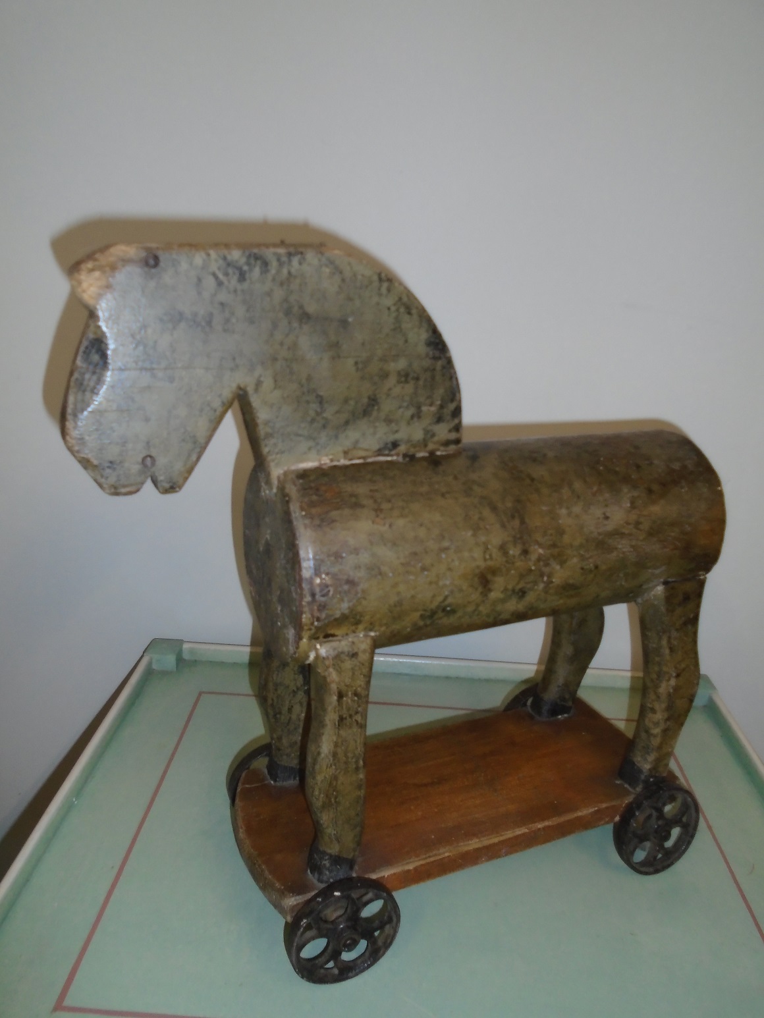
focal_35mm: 26
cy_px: 509
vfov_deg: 67.3
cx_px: 382
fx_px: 765
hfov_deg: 53.1
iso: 200
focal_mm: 4.6
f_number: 3.2
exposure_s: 1/30
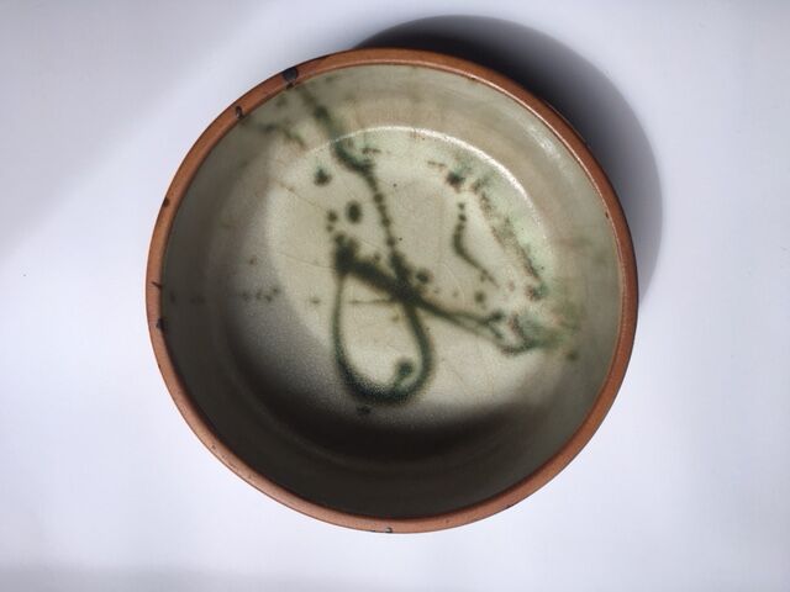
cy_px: 296
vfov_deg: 48.2
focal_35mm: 29
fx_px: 662
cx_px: 395
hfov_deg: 61.7
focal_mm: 4.15
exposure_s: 1/615
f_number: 2.2
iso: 25
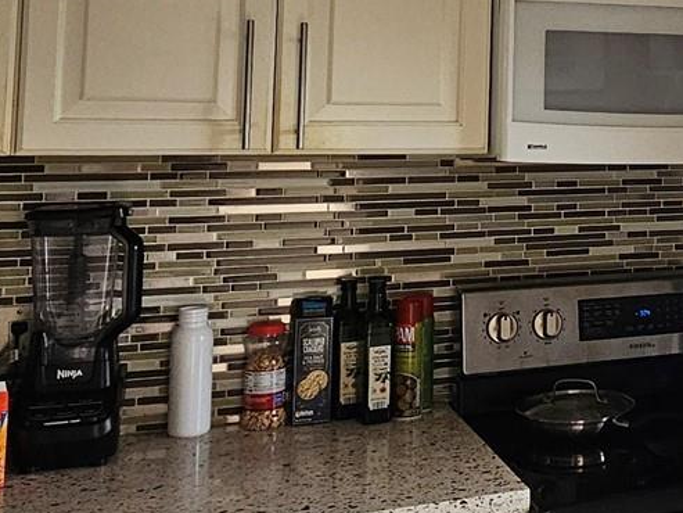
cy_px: 55
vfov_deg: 26.2
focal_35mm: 54
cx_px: 788
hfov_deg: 30.8
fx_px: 1066
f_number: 2.2
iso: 125
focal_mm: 2.2
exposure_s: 1/207
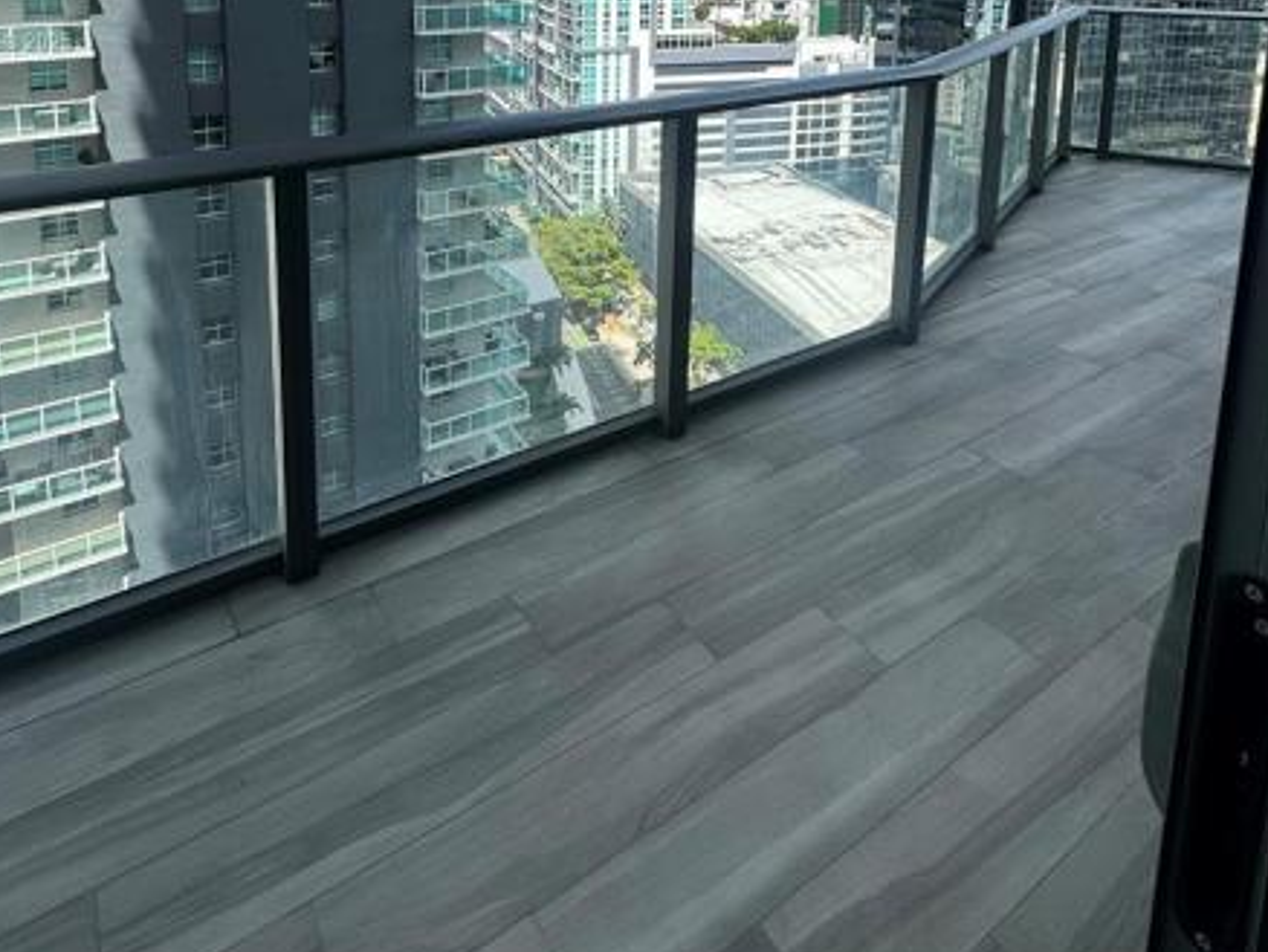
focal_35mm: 23
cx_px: 536
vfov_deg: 50.1
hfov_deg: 73.4
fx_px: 843
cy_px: 43
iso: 50
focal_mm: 2.22
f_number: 2.2
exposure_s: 1/1506
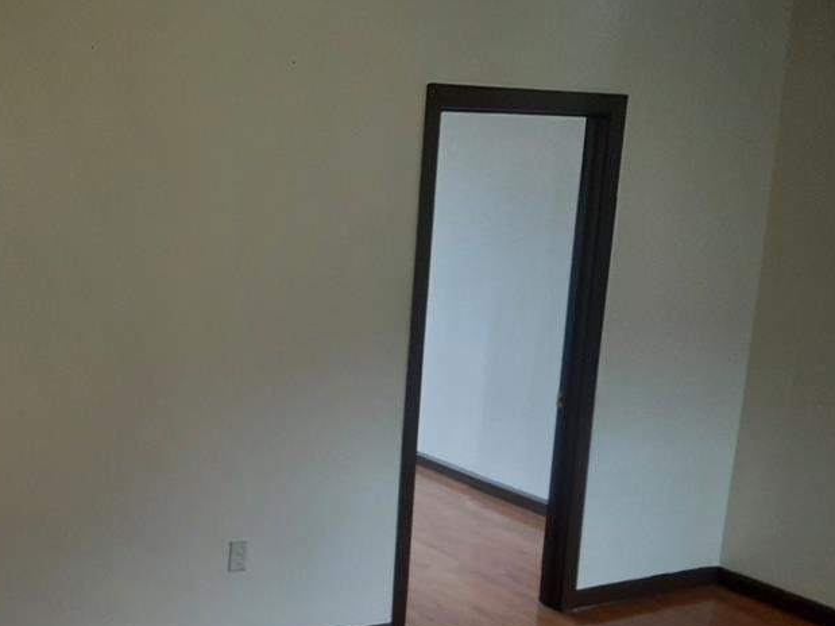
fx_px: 1037
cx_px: 221
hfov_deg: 42.7
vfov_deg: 32.9
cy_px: 472
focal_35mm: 43
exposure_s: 1/60
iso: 100
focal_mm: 3.93
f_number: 1.7
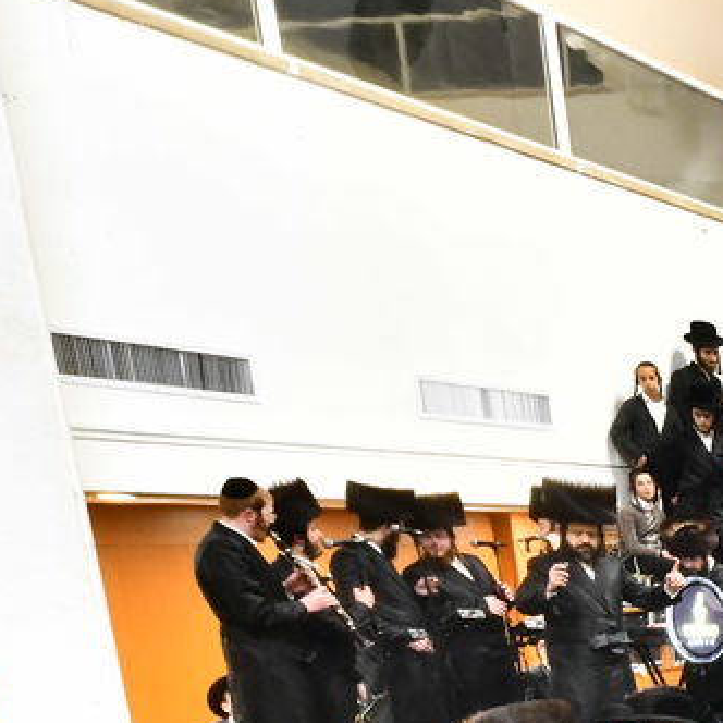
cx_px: 1398
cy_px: 985
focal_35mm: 68
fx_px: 1607
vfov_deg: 22.2
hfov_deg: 18.2
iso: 4000
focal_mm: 19
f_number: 5.6
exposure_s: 1/80
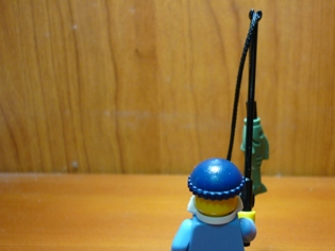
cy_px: 177
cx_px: 221
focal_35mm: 47
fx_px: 455
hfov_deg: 40.0
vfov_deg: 30.5
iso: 160
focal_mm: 5.5
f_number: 2.8
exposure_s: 1/30
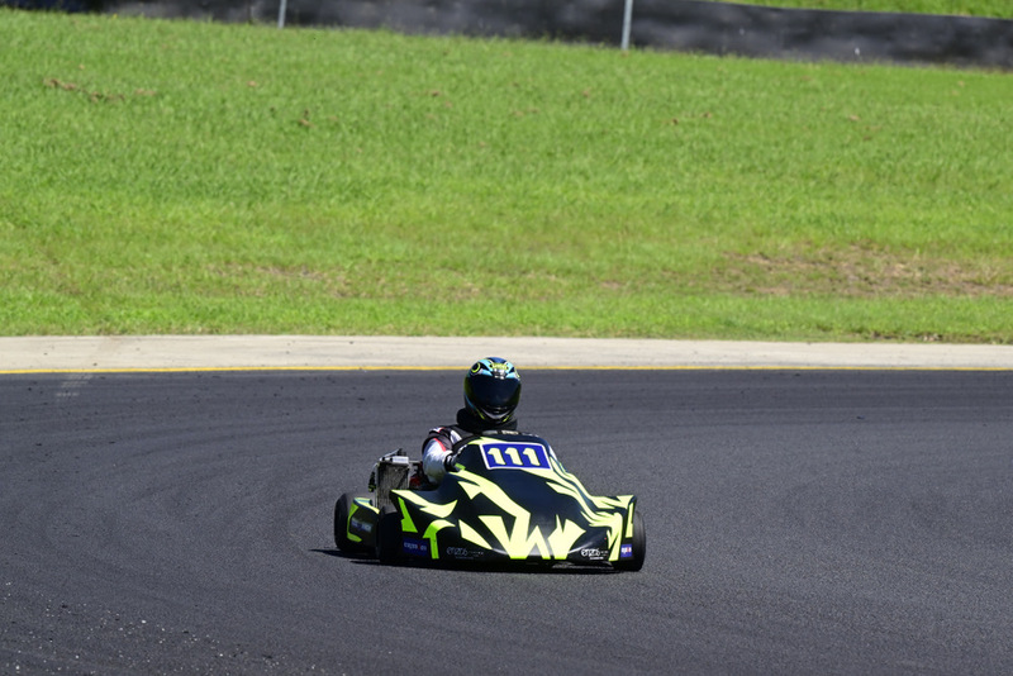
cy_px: 338
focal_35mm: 380
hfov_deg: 5.4
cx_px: 506
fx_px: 10696
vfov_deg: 3.6
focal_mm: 380
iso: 500
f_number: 11
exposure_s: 1/640
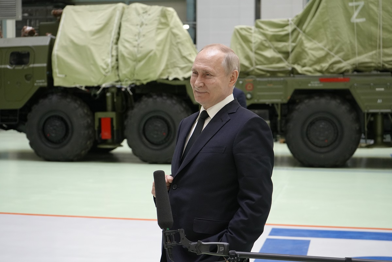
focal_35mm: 63
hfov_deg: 31.9
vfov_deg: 21.6
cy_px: 131
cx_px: 196
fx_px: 686
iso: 3200
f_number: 5.6
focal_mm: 63
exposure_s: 1/160
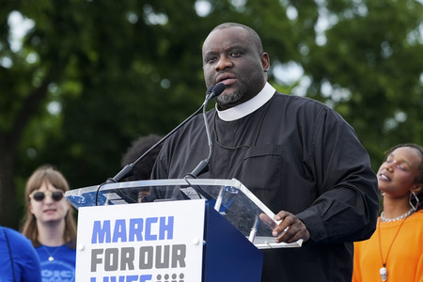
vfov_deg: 6.9
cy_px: 141
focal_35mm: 200
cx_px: 212
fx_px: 2350
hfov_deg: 10.3
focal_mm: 200
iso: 400
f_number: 6.3
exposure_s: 1/500
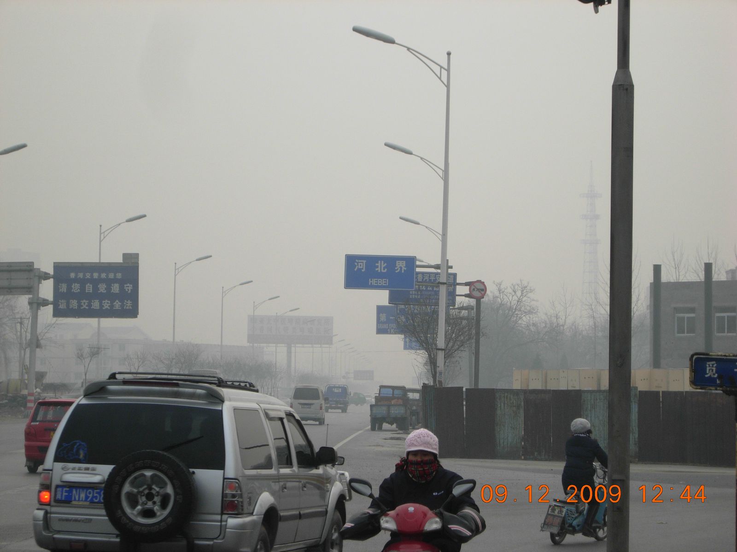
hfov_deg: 15.6
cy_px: 276
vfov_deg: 11.8
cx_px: 368
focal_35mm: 126
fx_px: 2683
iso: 50
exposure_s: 1/249
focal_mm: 26.3
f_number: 5.3
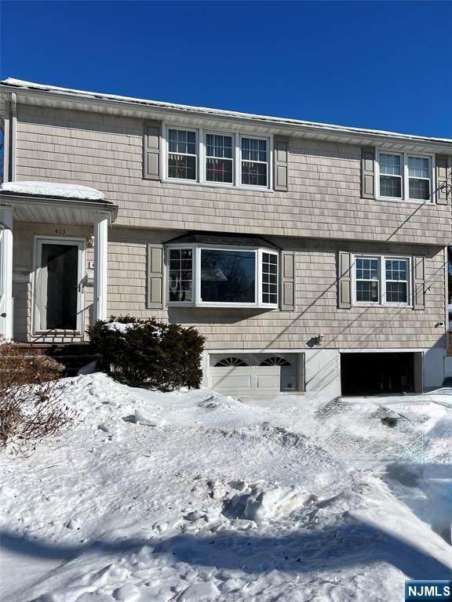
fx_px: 453
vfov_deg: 67.3
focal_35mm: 26
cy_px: 301
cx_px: 226
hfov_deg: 53.1
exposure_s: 1/11364
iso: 50
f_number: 1.5
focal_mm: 5.7
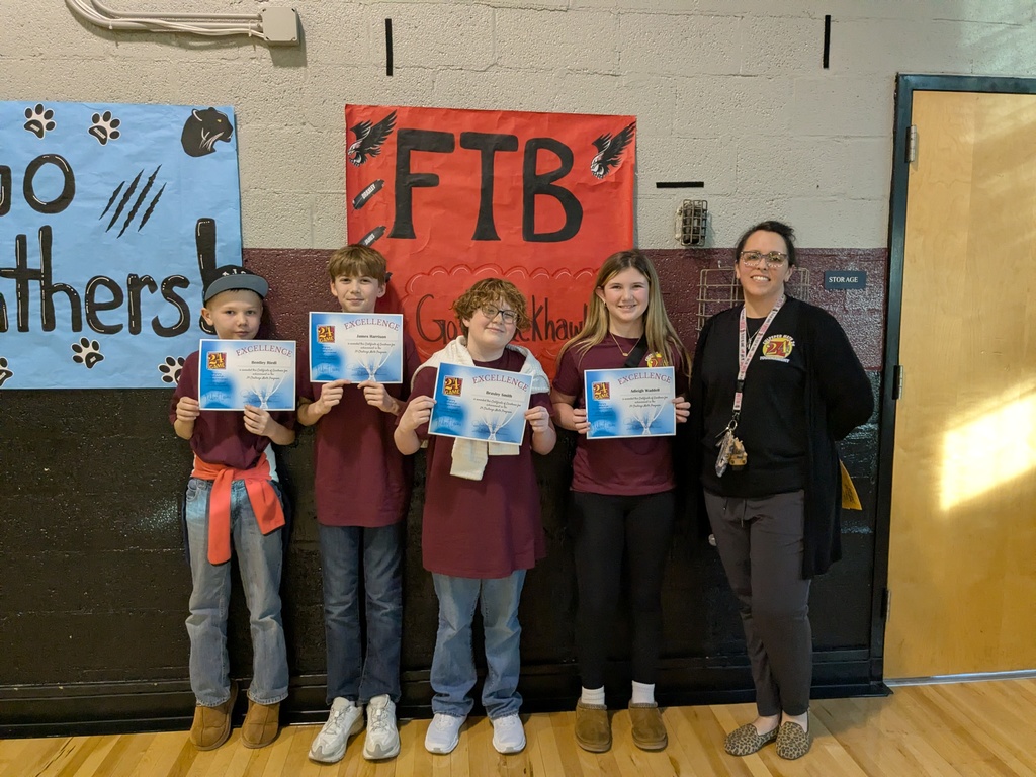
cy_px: 388
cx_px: 518
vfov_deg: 51.4
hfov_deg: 65.3
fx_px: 808
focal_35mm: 27
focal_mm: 4.38
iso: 606
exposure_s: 1/120
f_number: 1.73
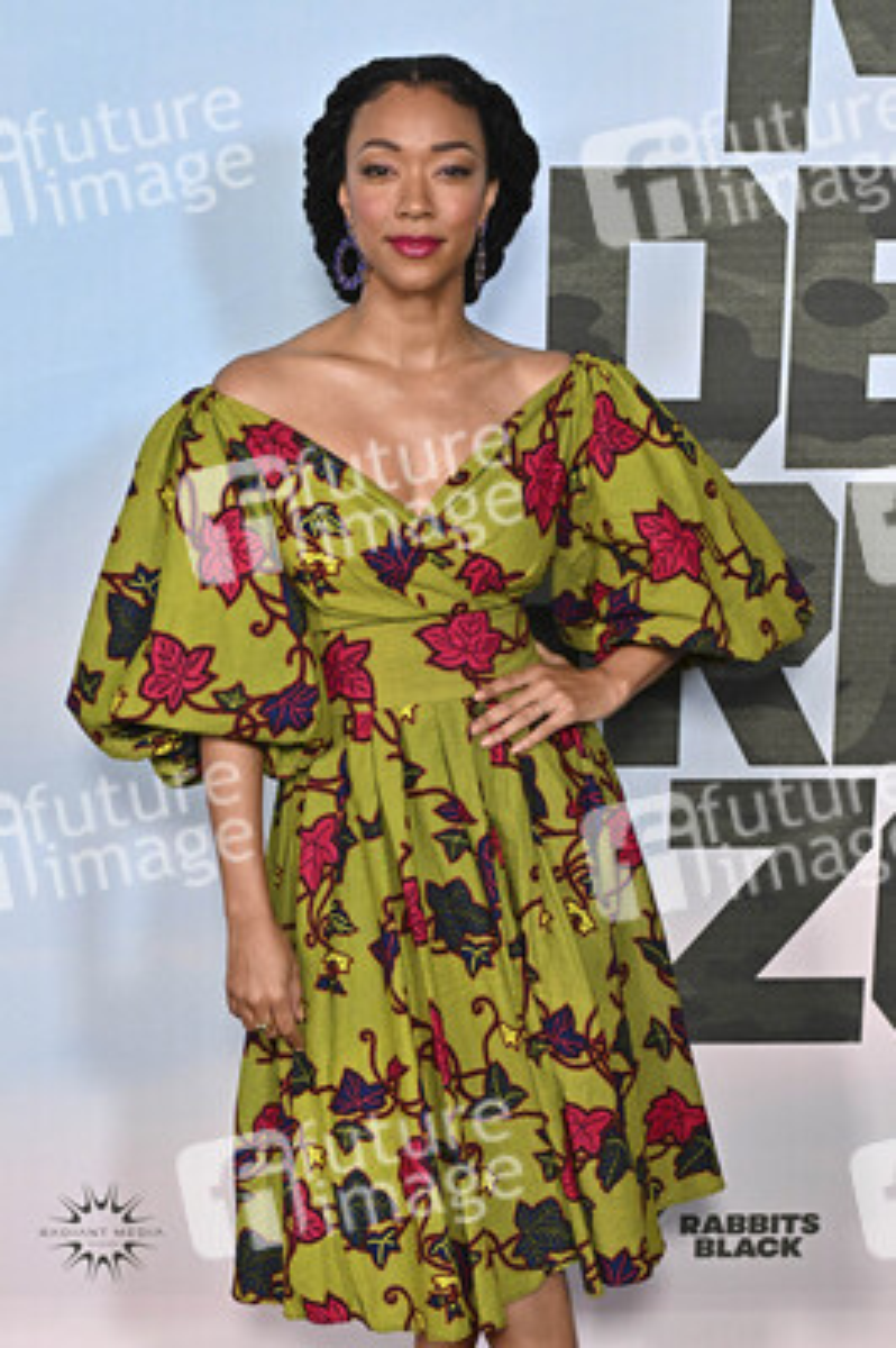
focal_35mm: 49
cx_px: 448
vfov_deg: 40.4
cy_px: 674
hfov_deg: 27.5
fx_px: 1832
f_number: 4.5
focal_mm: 49
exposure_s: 1/250
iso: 2500
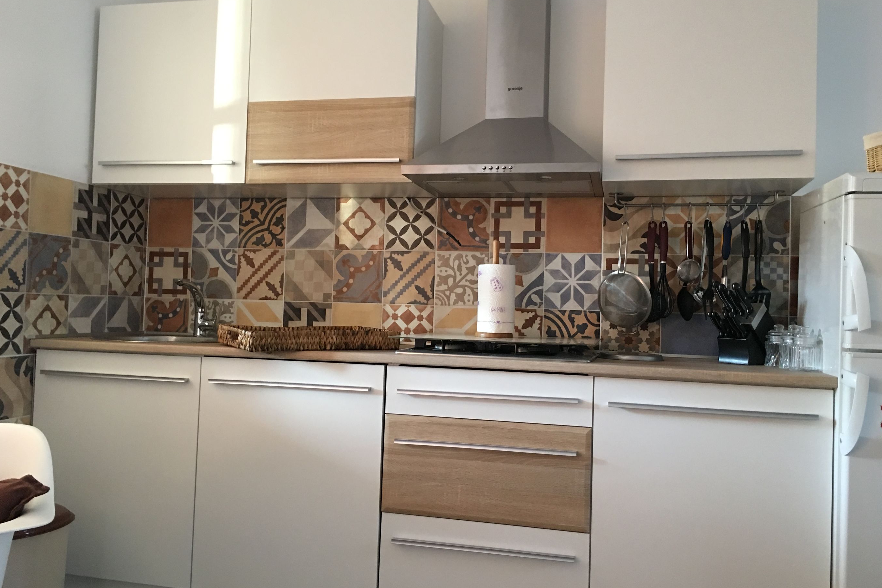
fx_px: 759
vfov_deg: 42.3
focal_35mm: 31
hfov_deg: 60.3
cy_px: 289
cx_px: 445
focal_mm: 4.15
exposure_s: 1/10
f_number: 2.2
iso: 100
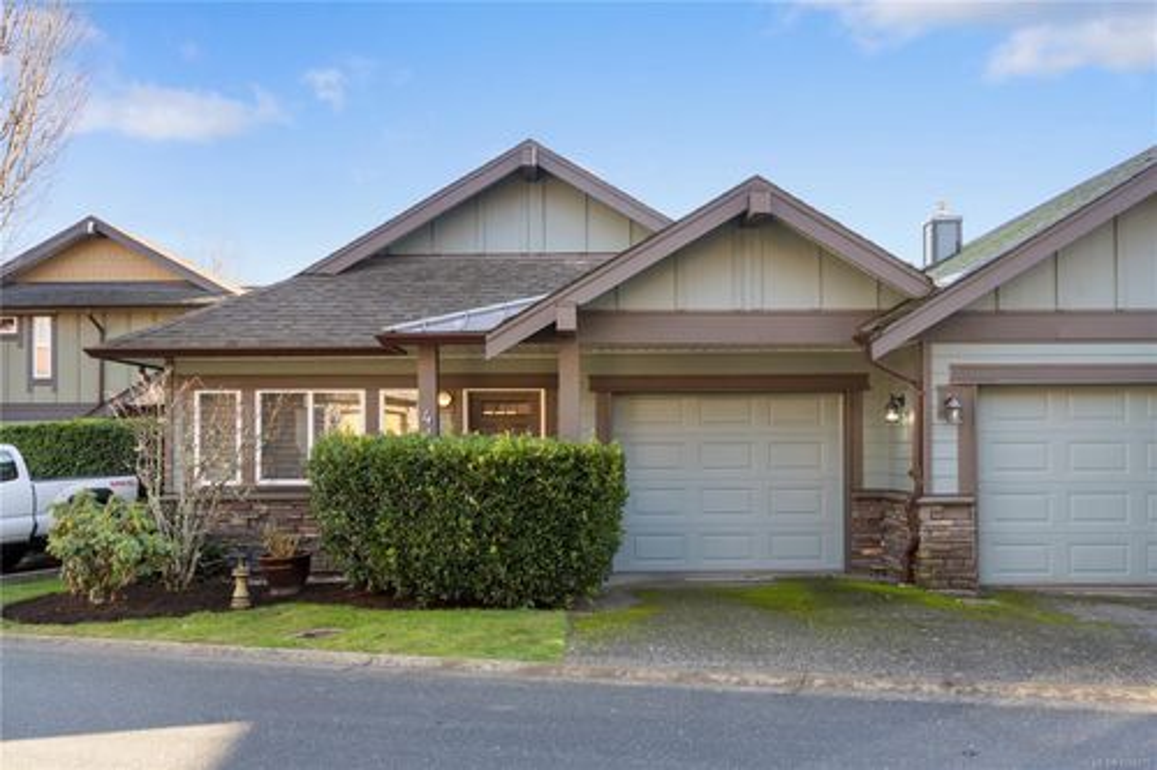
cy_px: 385
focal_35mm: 33
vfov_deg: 39.9
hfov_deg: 57.2
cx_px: 578
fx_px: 1060
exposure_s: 1/200
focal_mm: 33
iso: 400
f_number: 4
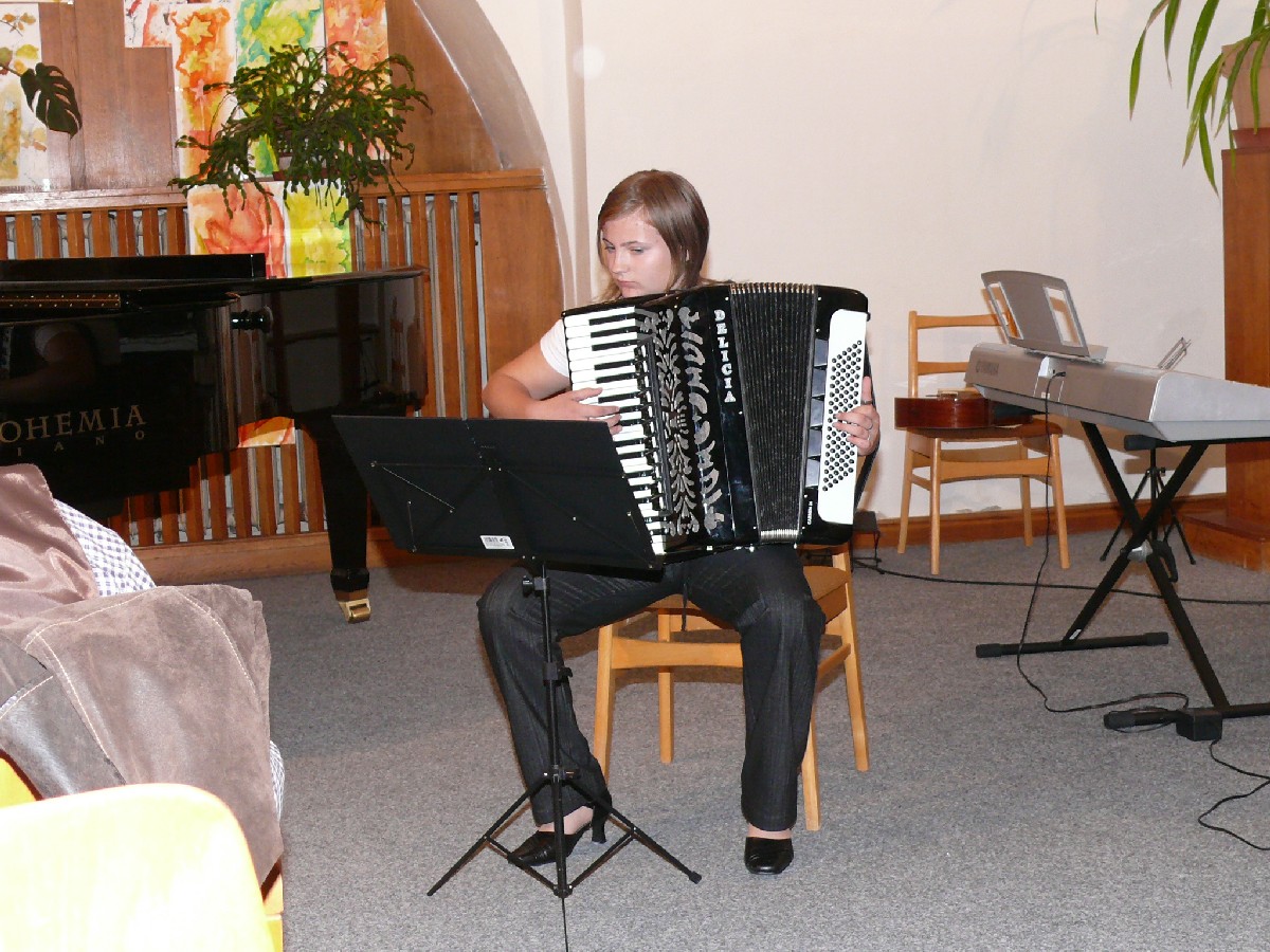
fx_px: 2238
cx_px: 635
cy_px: 476
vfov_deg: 24.0
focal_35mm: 61
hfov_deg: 31.7
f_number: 3.2
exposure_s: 1/30
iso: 200
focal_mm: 10.2
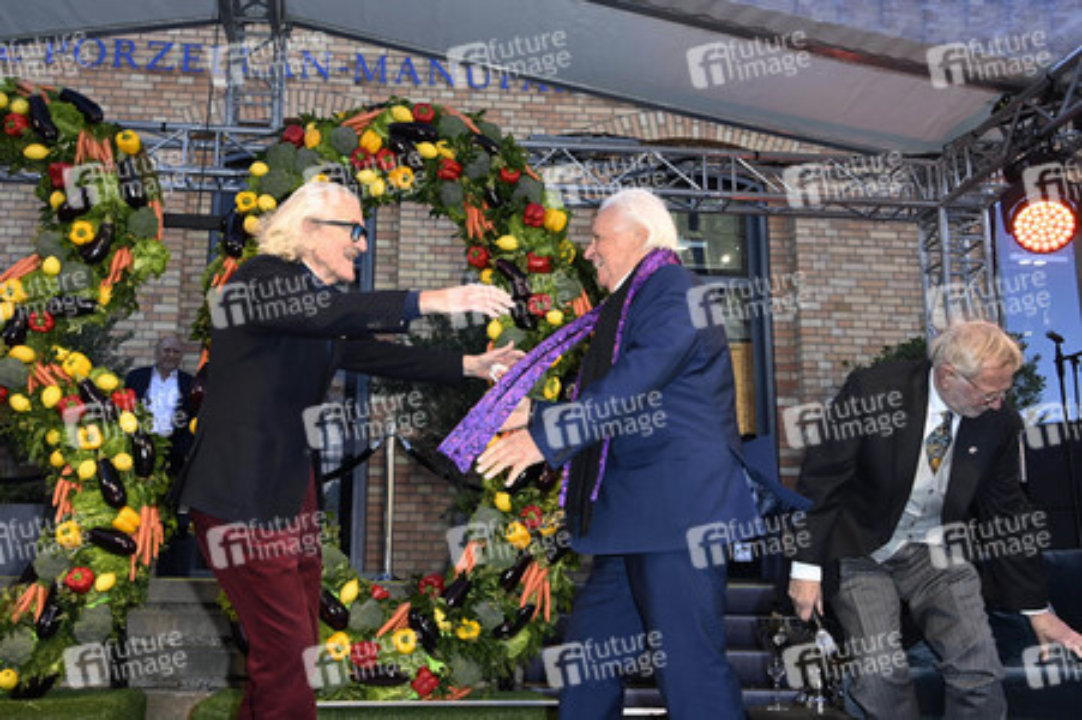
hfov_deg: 53.2
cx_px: 541
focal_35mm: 36
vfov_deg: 36.8
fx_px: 1081
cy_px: 360
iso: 640
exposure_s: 1/250
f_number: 8
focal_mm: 36
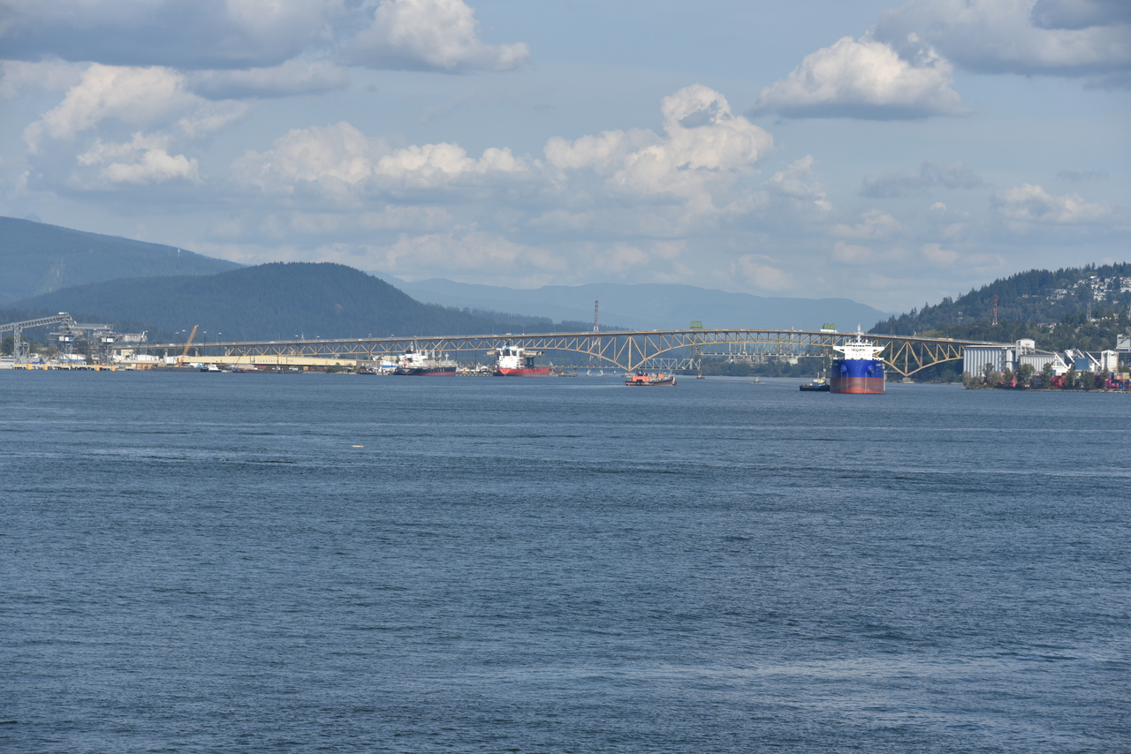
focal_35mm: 135
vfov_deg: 10.2
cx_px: 566
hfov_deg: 15.2
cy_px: 377
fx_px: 4242
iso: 100
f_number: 9
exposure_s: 1/320
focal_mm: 135
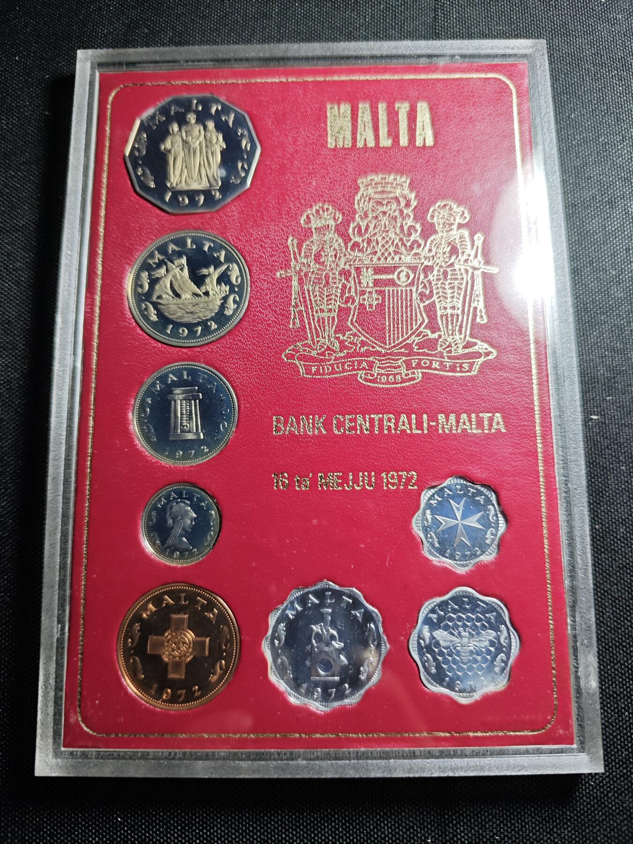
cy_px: 422
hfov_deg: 56.8
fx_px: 585
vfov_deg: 71.6
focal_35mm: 24
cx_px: 316
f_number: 1.6
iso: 80
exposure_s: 1/62.2
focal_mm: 5.84
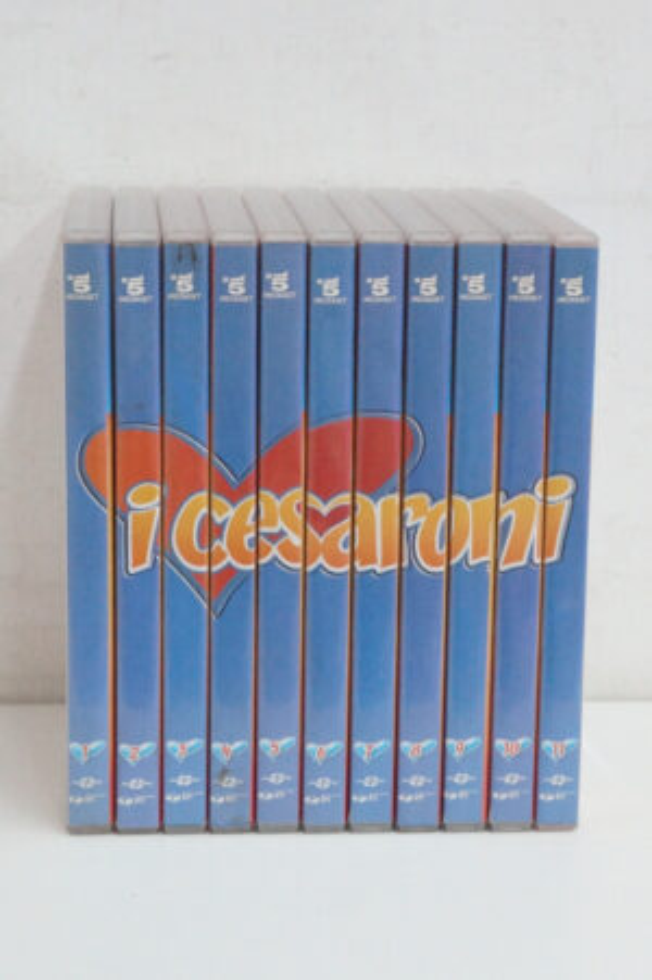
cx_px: 326
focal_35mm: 48
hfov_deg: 28.0
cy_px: 490
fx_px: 1306
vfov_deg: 41.1
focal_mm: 32
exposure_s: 1/60
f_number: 7.1
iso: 3200
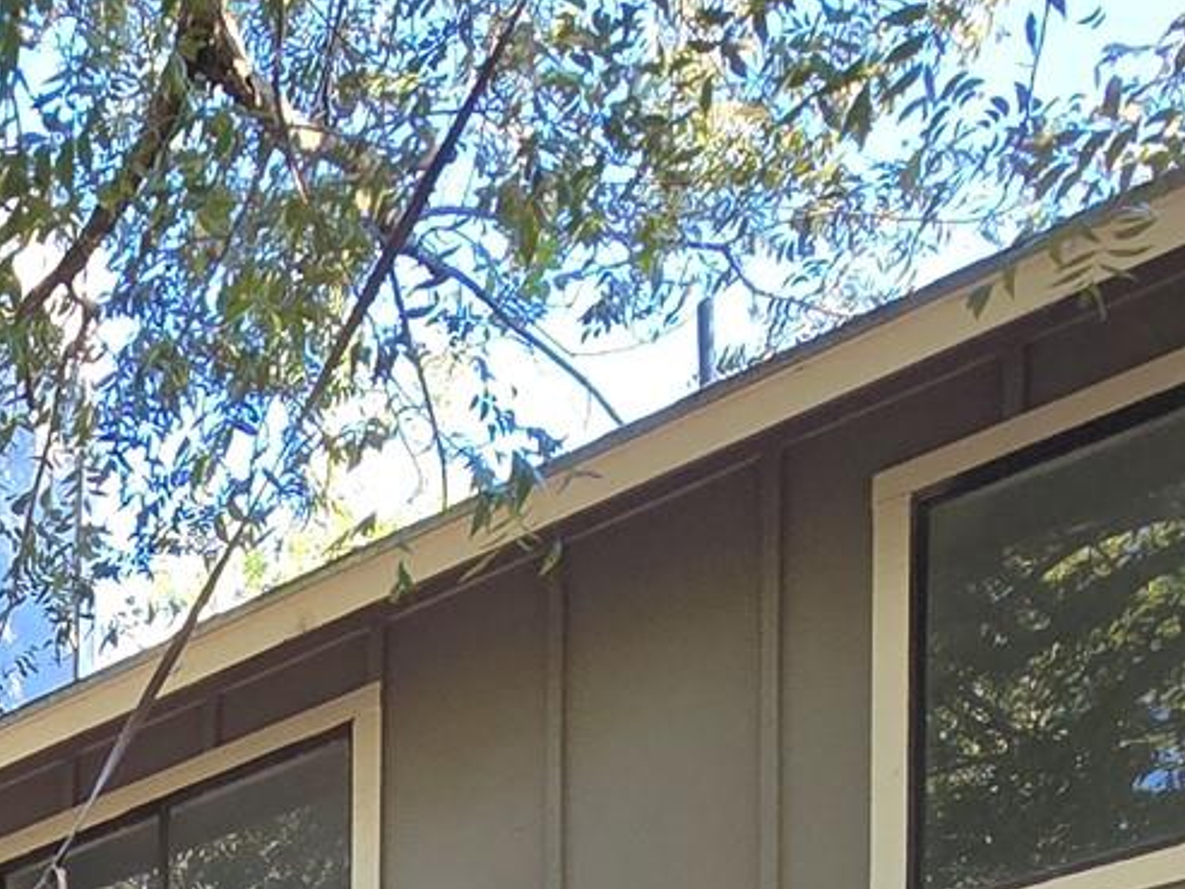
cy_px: 1785
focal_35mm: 54
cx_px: -351
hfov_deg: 29.0
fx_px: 1849
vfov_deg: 18.1
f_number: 2.2
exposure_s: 1/120
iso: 64
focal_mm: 2.2
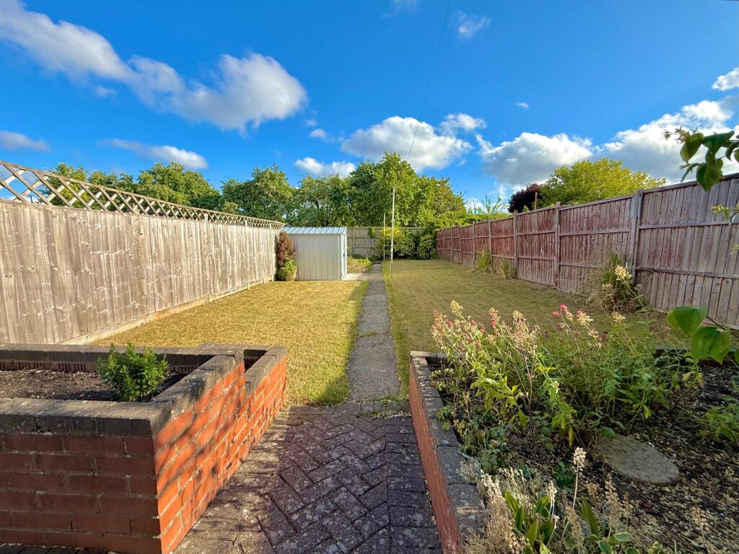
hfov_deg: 102.1
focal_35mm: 14
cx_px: 370
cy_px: 277
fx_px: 299
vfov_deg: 85.7
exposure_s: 1/1105
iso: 50
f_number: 2.2
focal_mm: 2.22
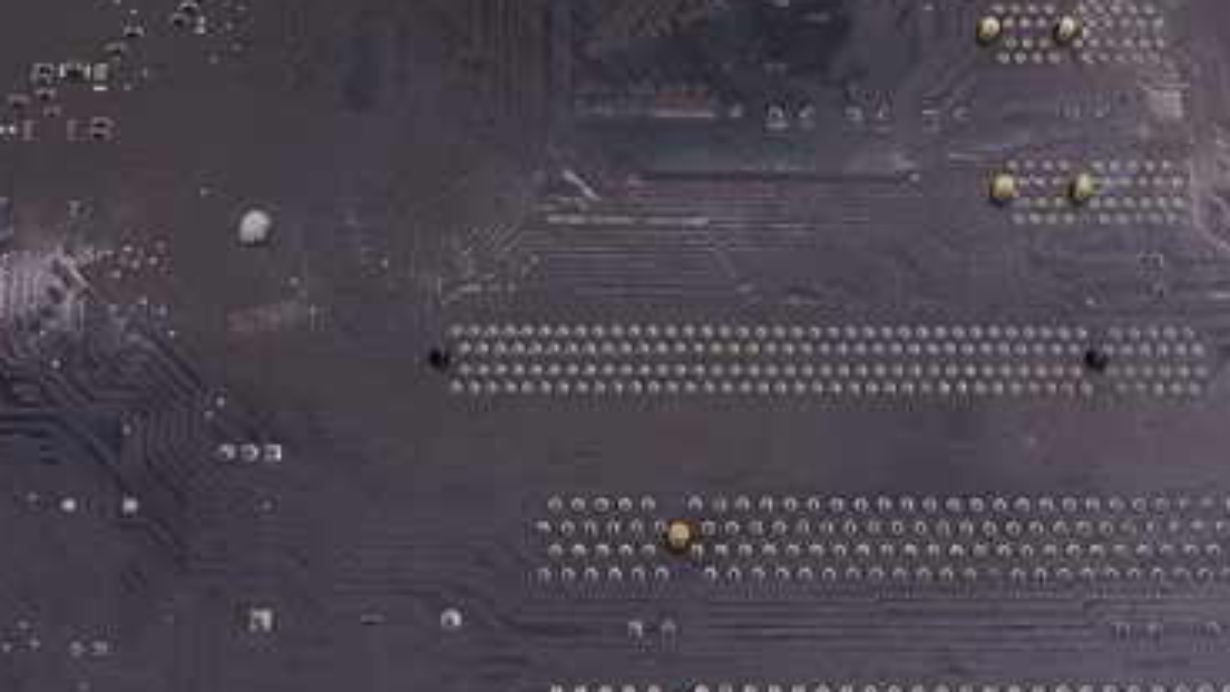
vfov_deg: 12.9
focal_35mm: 91
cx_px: 602
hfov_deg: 23.4
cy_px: -177
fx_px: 2968
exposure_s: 1/60
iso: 125
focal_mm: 5.3
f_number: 3.2
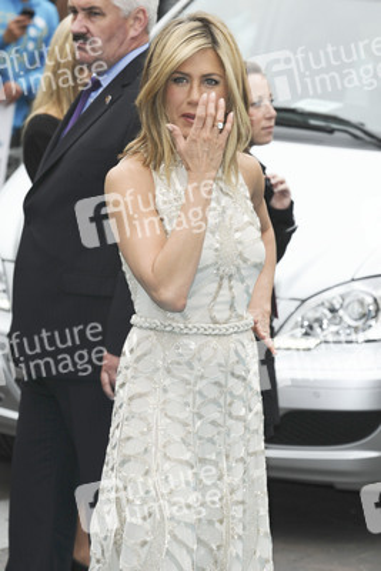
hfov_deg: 6.8
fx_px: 3212
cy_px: 286
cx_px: 190
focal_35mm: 202
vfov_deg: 10.2
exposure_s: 1/250
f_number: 5.6
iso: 320
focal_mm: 135
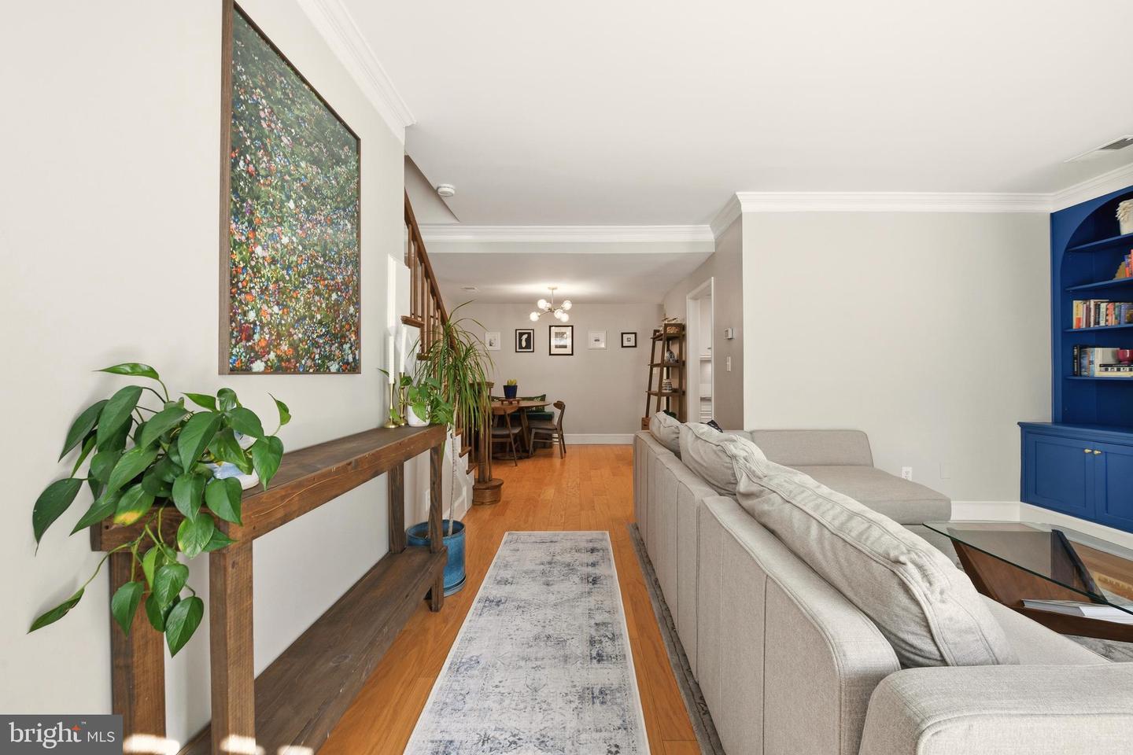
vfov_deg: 81.2
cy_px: 378
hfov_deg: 104.3
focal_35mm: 14
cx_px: 566
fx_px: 441
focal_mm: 14
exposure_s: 1/50
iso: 250
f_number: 10
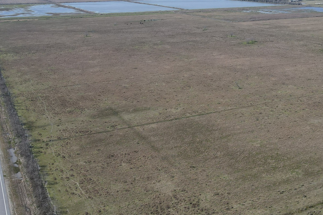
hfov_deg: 45.2
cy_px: 105
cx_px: 189
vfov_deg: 31.2
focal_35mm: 43
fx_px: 386
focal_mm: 4.5
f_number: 2.8
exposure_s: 1/640
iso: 100
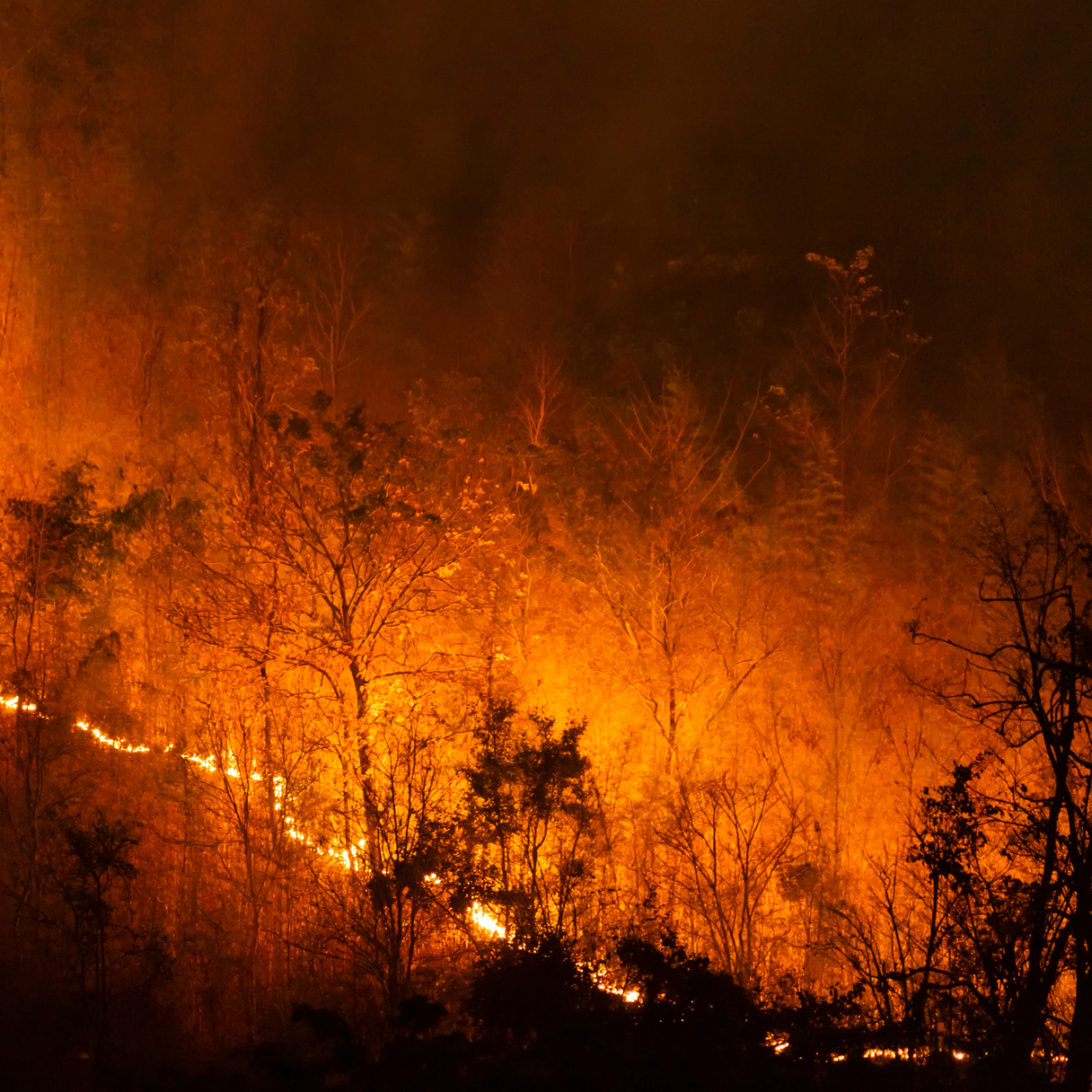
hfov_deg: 6.5
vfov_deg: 6.5
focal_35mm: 271
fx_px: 9672
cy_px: 546
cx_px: 298
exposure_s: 1
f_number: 2.8
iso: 400
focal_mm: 135
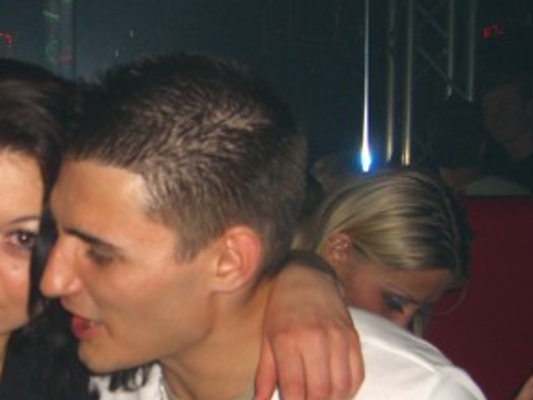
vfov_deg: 18.3
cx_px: 58
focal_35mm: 80
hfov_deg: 23.8
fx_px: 1232
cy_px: 314
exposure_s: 1/60
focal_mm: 7.9
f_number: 2.8
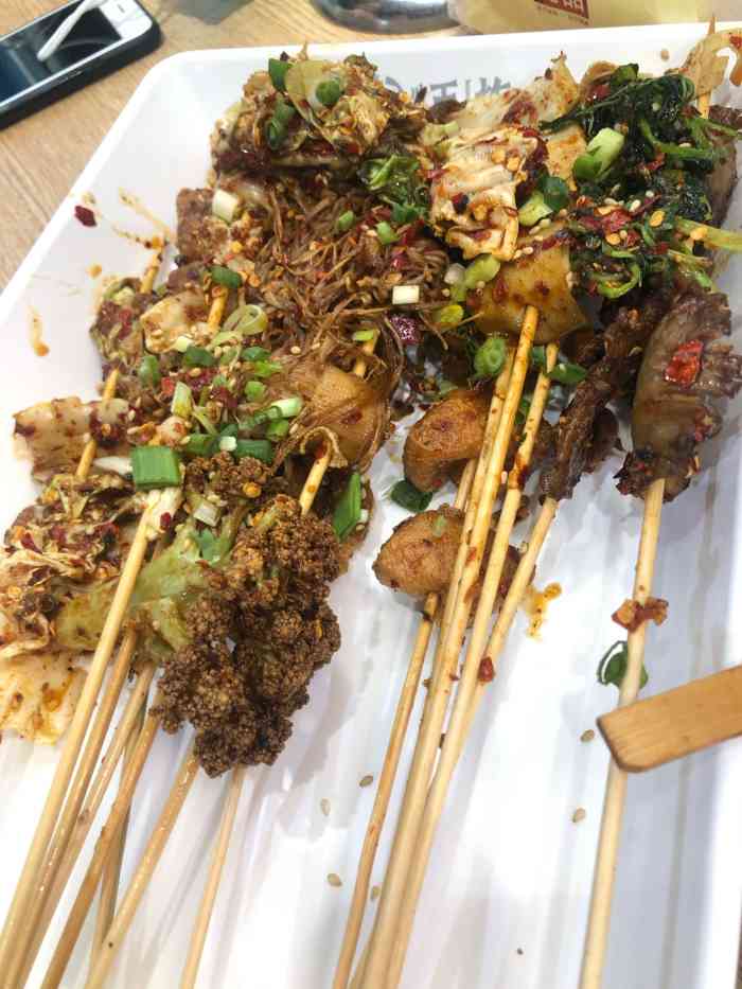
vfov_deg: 63.4
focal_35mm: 28
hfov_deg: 49.8
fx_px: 800
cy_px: 494
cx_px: 371
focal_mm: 3.99
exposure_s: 1/33
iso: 25
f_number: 1.8
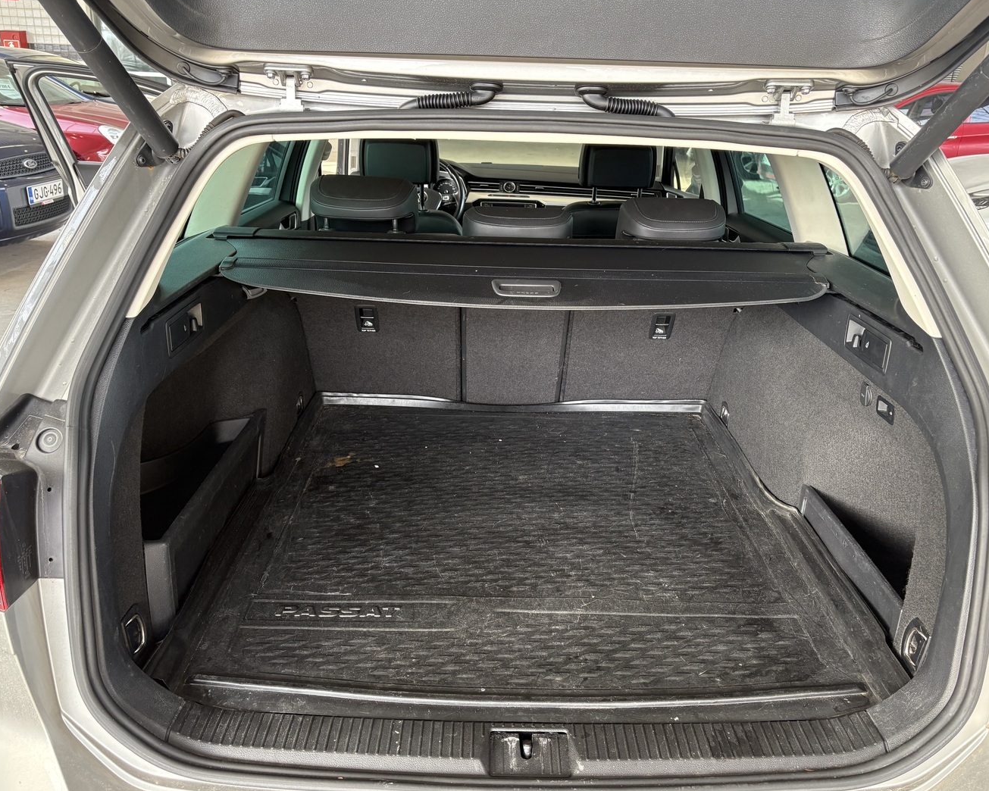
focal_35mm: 28
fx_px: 820
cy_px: 402
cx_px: 505
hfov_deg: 62.2
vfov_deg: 51.5
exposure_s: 1/105
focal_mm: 5.96
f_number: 1.6
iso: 125
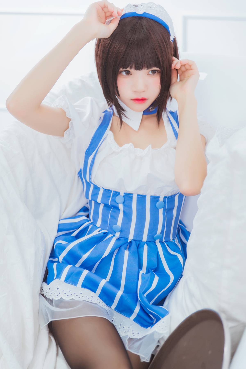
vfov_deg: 35.6
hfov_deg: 24.2
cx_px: 123
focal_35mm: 56
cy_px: 184
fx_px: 574
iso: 640
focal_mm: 56
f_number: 2.8
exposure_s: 1/125
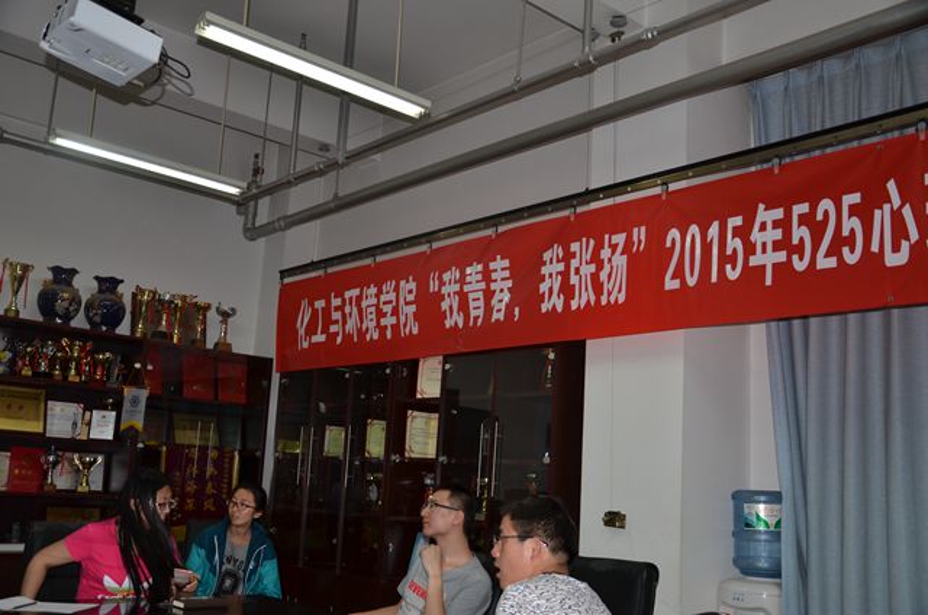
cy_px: 308
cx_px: 464
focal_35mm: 38
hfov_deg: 51.4
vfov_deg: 35.3
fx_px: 965
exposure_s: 1/60
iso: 100
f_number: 4
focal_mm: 25
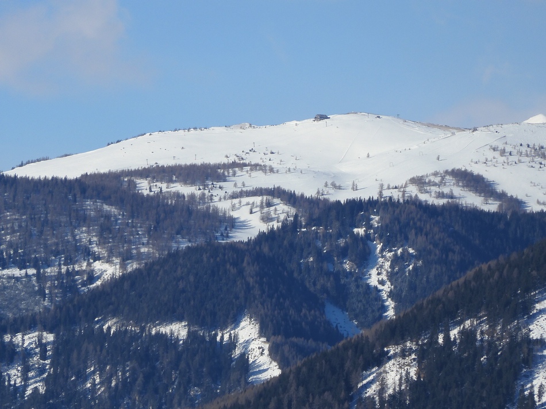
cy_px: 204
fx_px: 7096
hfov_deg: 4.4
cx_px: 273
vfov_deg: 3.3
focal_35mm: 450
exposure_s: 1/800
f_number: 6.3
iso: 100
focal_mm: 80.3
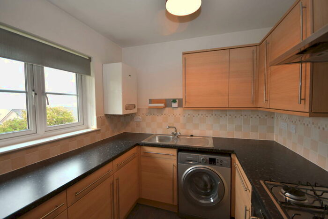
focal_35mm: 15
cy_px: 110
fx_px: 137
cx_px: 164
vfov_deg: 77.4
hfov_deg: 100.4
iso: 400
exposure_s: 1/60
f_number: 4
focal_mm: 10
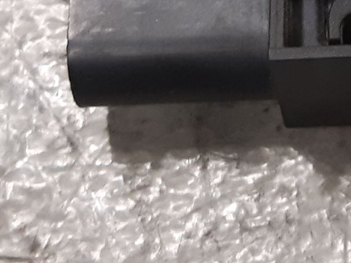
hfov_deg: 22.2
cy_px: -30
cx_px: 422
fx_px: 821
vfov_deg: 17.6
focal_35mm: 81
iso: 200
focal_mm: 3.93
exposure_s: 1/50
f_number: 1.7
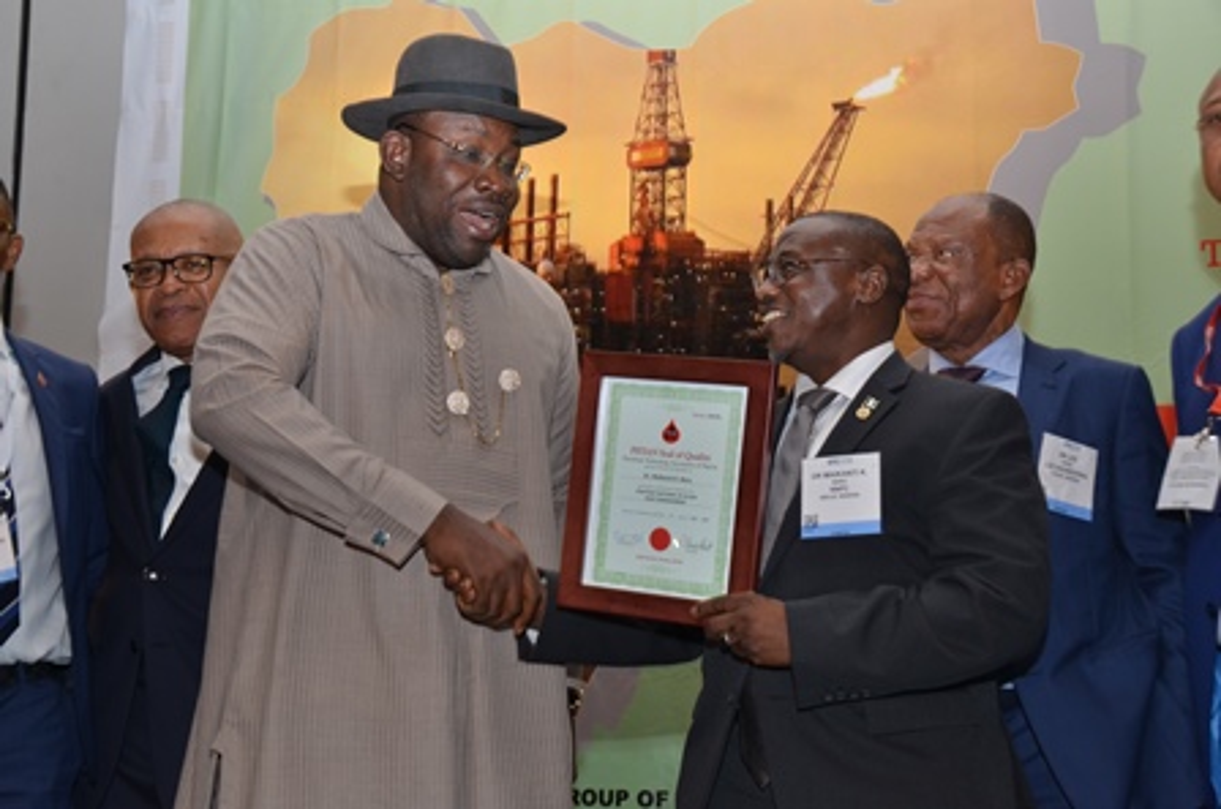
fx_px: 1625
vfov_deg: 28.0
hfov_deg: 41.2
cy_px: 404
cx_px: 610
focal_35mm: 48
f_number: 6.3
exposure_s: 1/60
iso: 500
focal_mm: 32
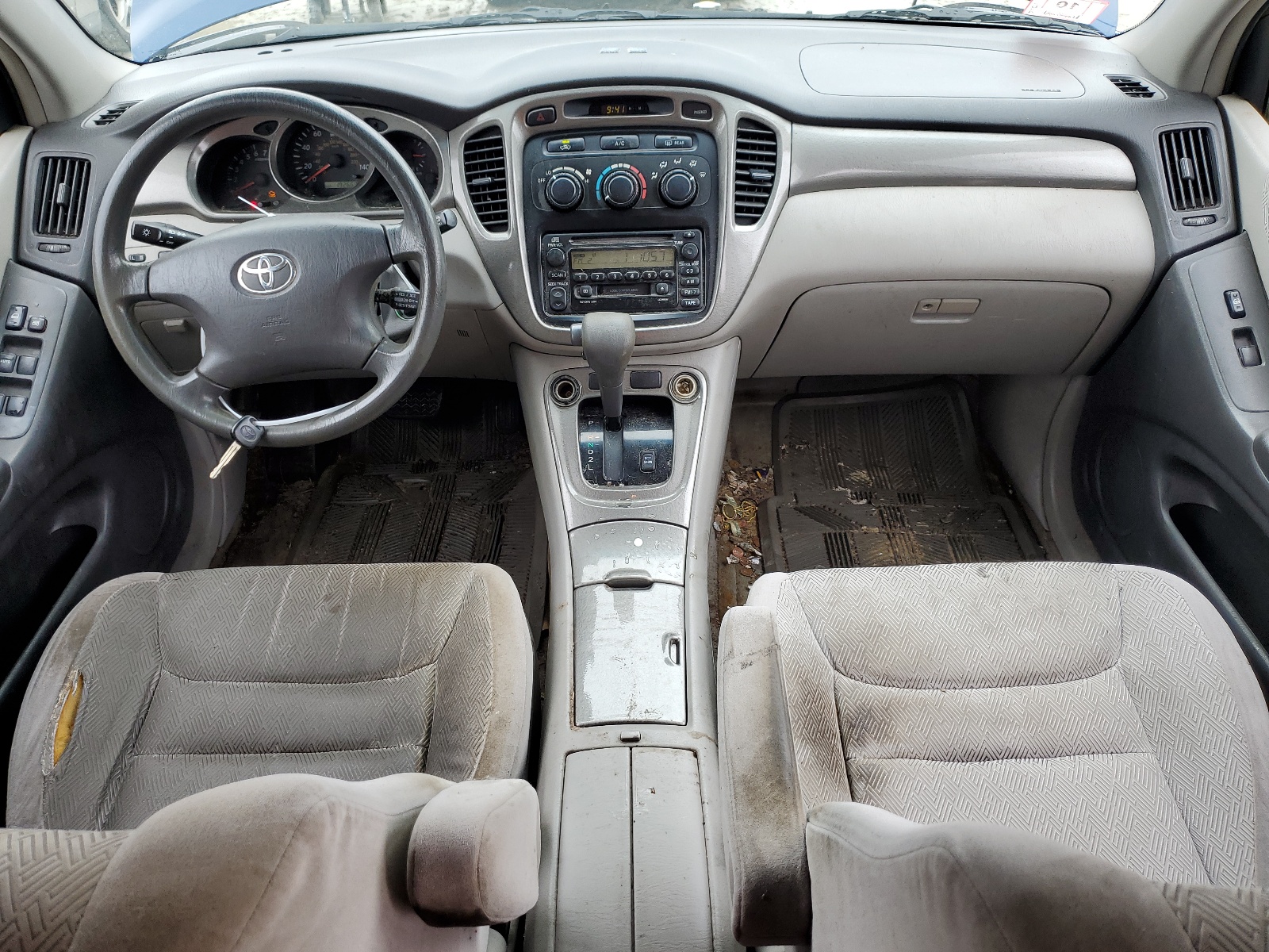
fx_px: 953
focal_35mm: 26
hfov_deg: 67.3
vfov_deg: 53.1
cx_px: 634
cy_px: 476
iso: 50
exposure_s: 1/149
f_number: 1.5
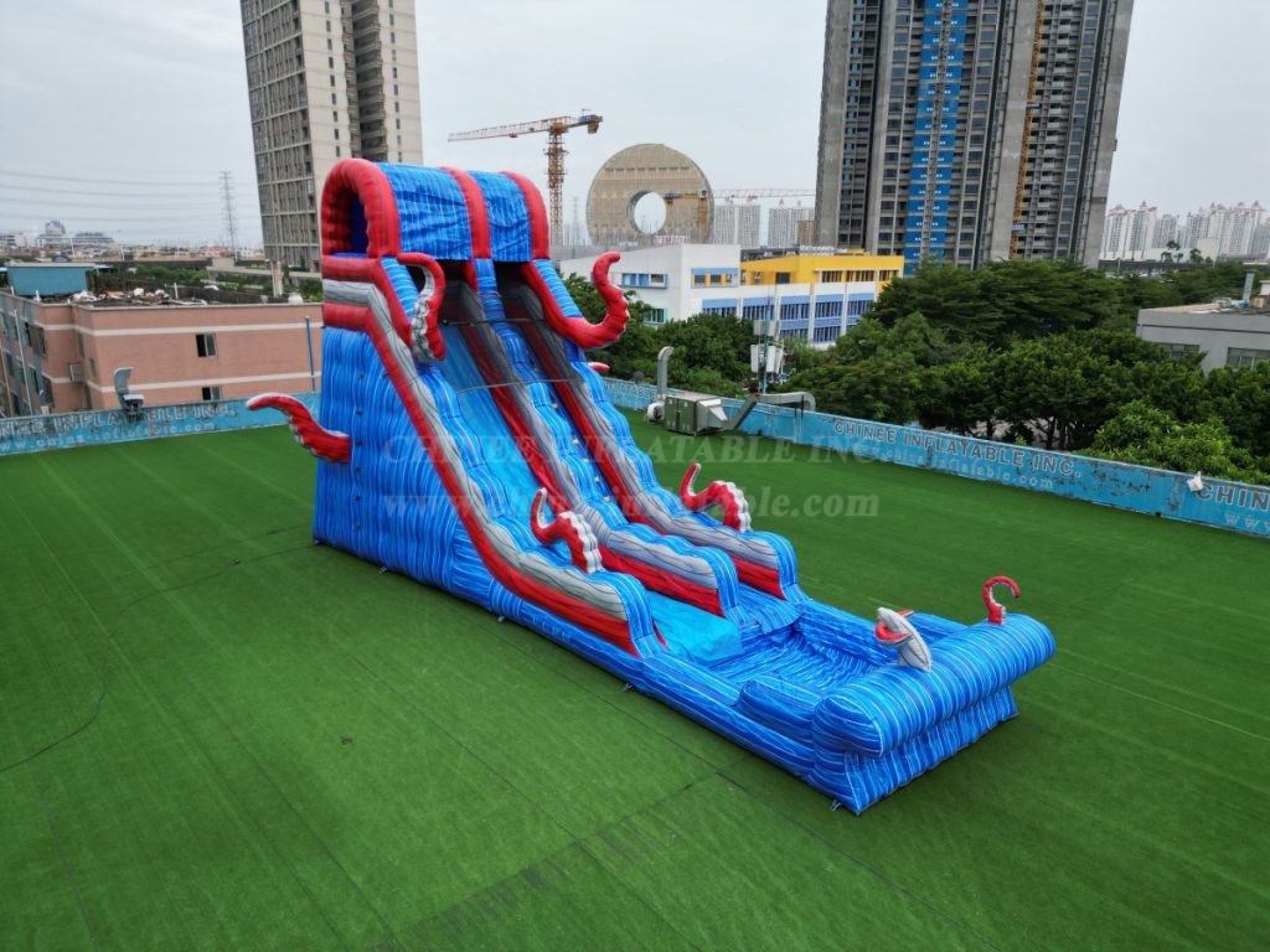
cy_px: 476
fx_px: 881
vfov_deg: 56.8
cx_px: 635
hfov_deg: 71.6
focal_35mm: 24
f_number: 1.7
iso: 150
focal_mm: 6.72
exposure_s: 1/2500
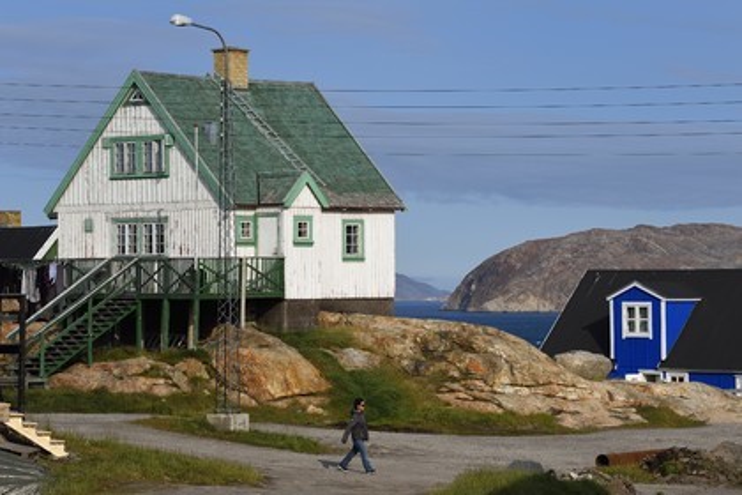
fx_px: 2782
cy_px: 248
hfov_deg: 15.2
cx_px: 371
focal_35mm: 135
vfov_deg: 10.2
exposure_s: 1/320
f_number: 13
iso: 200
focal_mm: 135
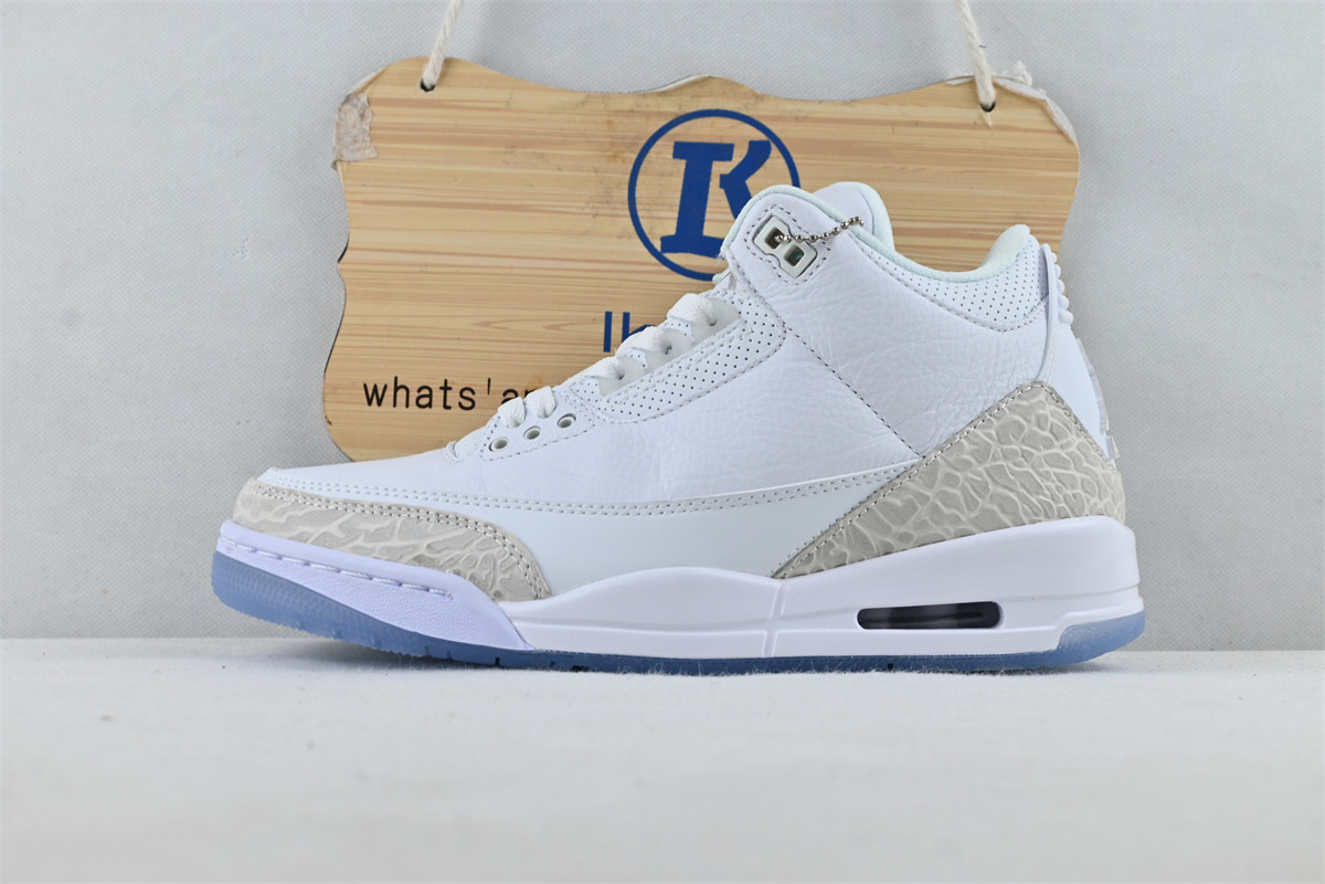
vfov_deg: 30.8
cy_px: 442
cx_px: 662
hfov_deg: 45.0
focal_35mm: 44
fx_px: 1601
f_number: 7.1
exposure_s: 1/40
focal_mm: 29
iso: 100
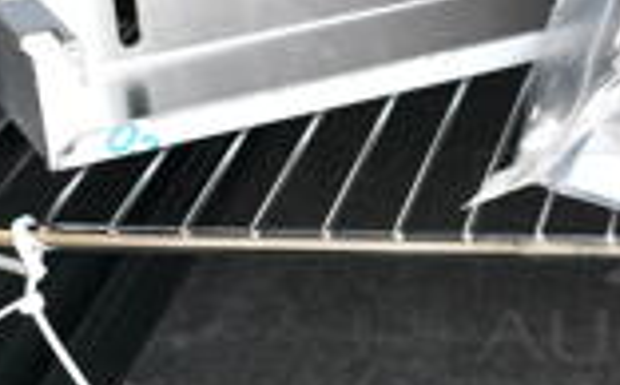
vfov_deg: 9.1
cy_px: 167
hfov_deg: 13.8
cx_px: 894
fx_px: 2430
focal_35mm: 144
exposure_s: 1/200
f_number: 7.1
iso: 6400
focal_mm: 24
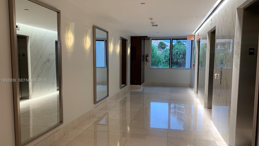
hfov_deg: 66.1
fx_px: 199
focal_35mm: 29
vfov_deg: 40.1
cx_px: 128
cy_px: 81
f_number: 1.8
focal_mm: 4.25
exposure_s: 1/120
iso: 50
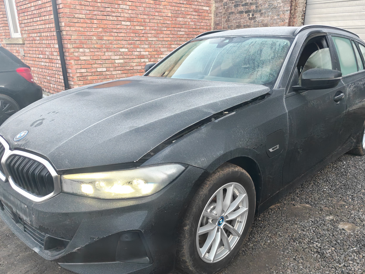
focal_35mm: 28
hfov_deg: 63.4
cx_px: 195
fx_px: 295
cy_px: 163
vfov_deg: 49.5
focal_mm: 6.06
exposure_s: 1/2016
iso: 800
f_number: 1.6
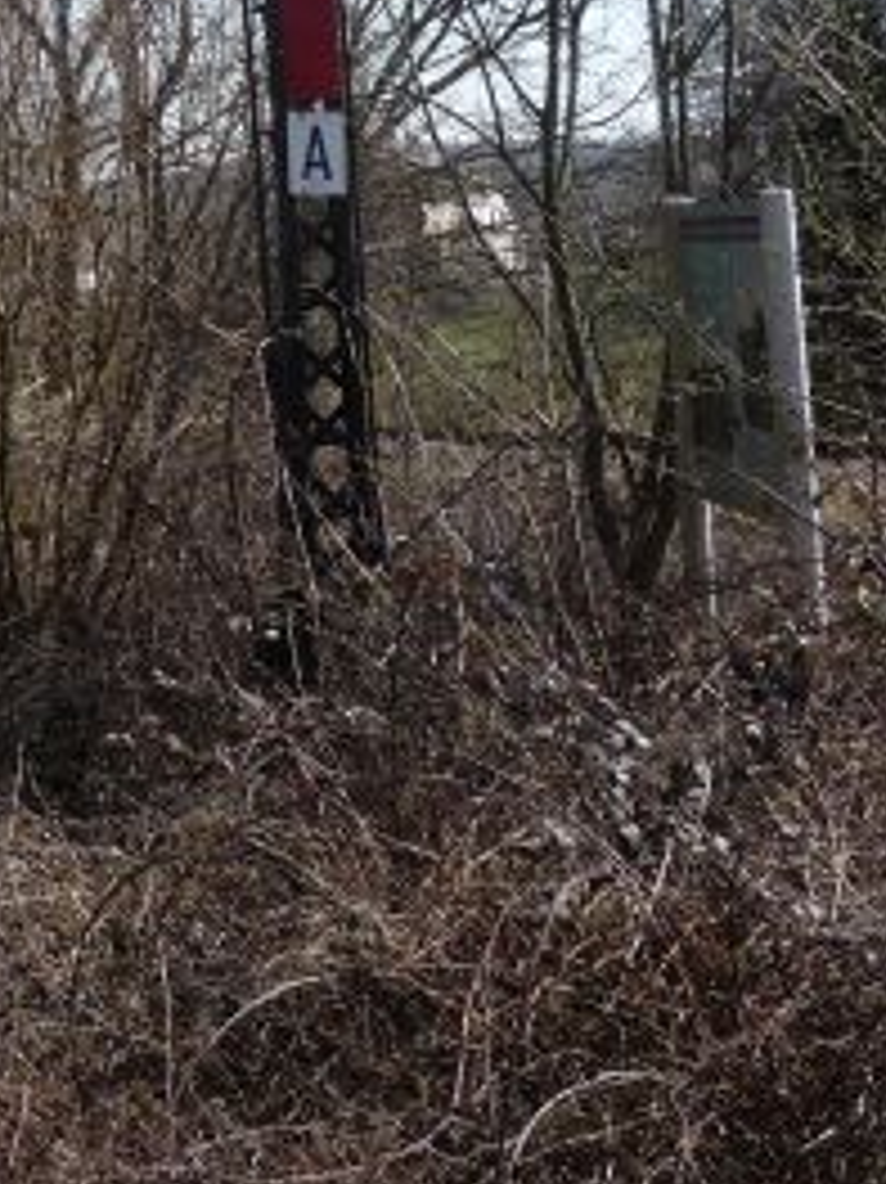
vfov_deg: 23.7
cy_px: -72
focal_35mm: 78
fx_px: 2664
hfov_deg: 17.9
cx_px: -184
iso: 100
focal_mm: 5.2
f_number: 4.5
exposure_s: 1/400
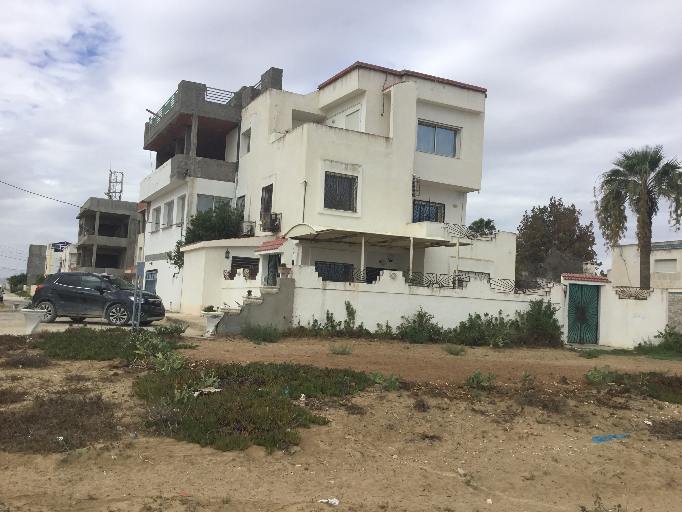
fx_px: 611
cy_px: 256
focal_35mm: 31
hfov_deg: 58.4
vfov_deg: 45.4
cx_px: 341
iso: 25
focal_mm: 3.3
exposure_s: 1/1664
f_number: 2.4
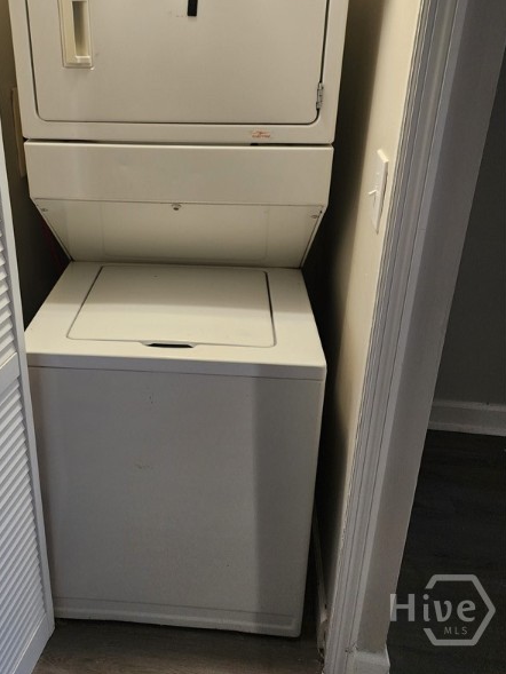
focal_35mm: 30
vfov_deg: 58.9
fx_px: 584
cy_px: 237
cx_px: 179
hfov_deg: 46.2
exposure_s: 1/120
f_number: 1.8
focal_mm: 6.4
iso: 250
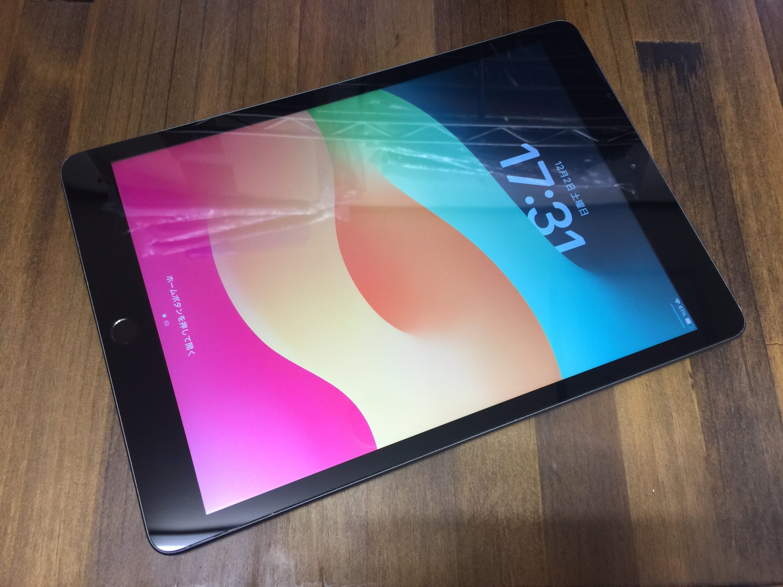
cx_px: 392
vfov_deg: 48.2
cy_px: 294
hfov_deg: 61.7
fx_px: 656
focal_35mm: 29
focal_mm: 4.15
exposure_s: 1/17
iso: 40
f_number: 2.2
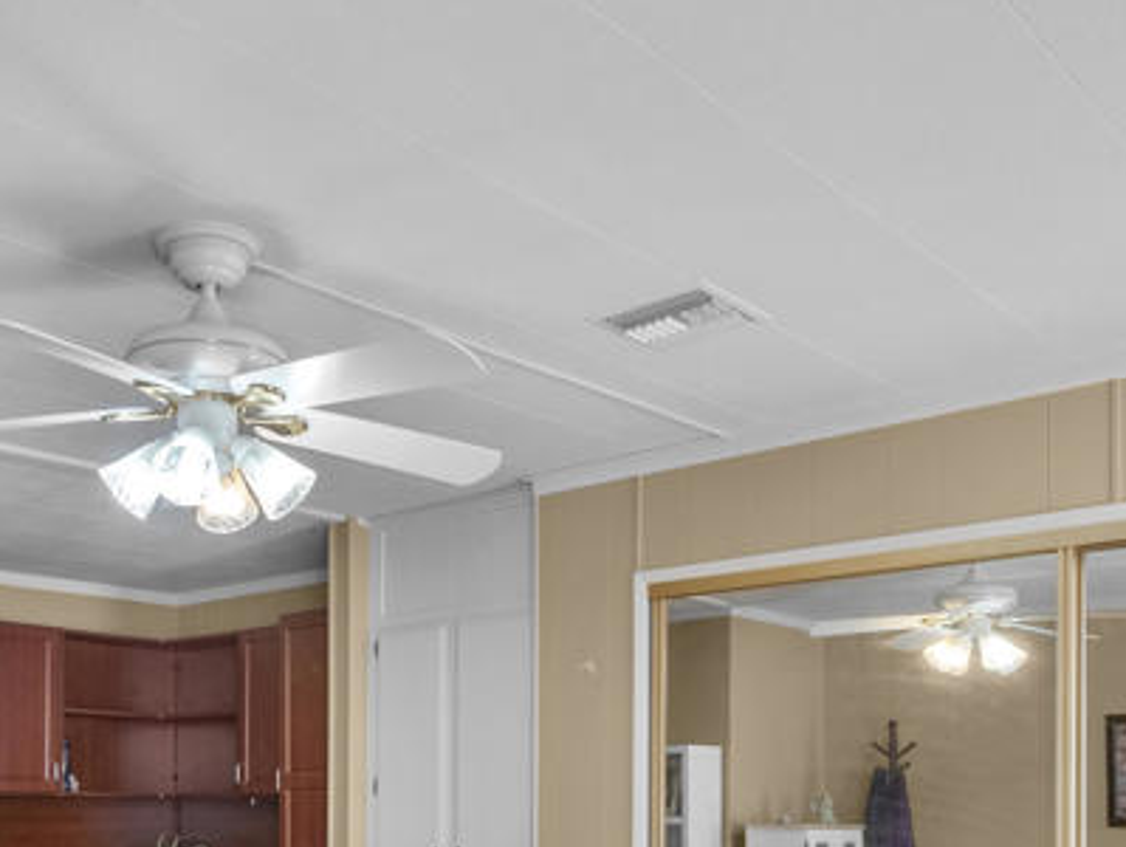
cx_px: 404
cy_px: 802
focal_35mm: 37
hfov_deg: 49.5
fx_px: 1205
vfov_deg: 35.8
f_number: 9
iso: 250
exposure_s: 1/5
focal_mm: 15
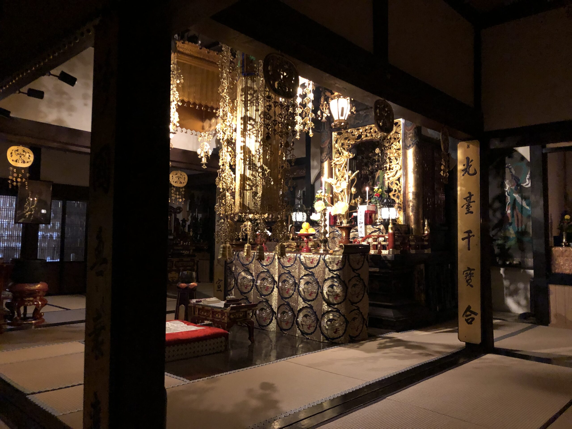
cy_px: 214
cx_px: 286
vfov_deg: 49.7
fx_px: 463
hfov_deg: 63.4
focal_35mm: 28
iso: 100
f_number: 1.8
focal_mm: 4
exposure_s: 1/4
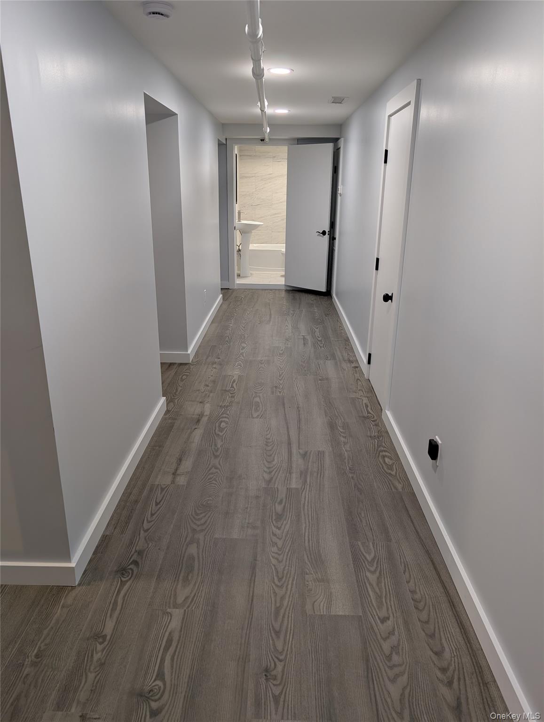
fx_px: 501
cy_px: 361
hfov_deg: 56.9
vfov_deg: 71.5
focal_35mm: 24
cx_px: 272
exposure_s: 1/69.9
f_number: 1.68
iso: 22
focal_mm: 6.9
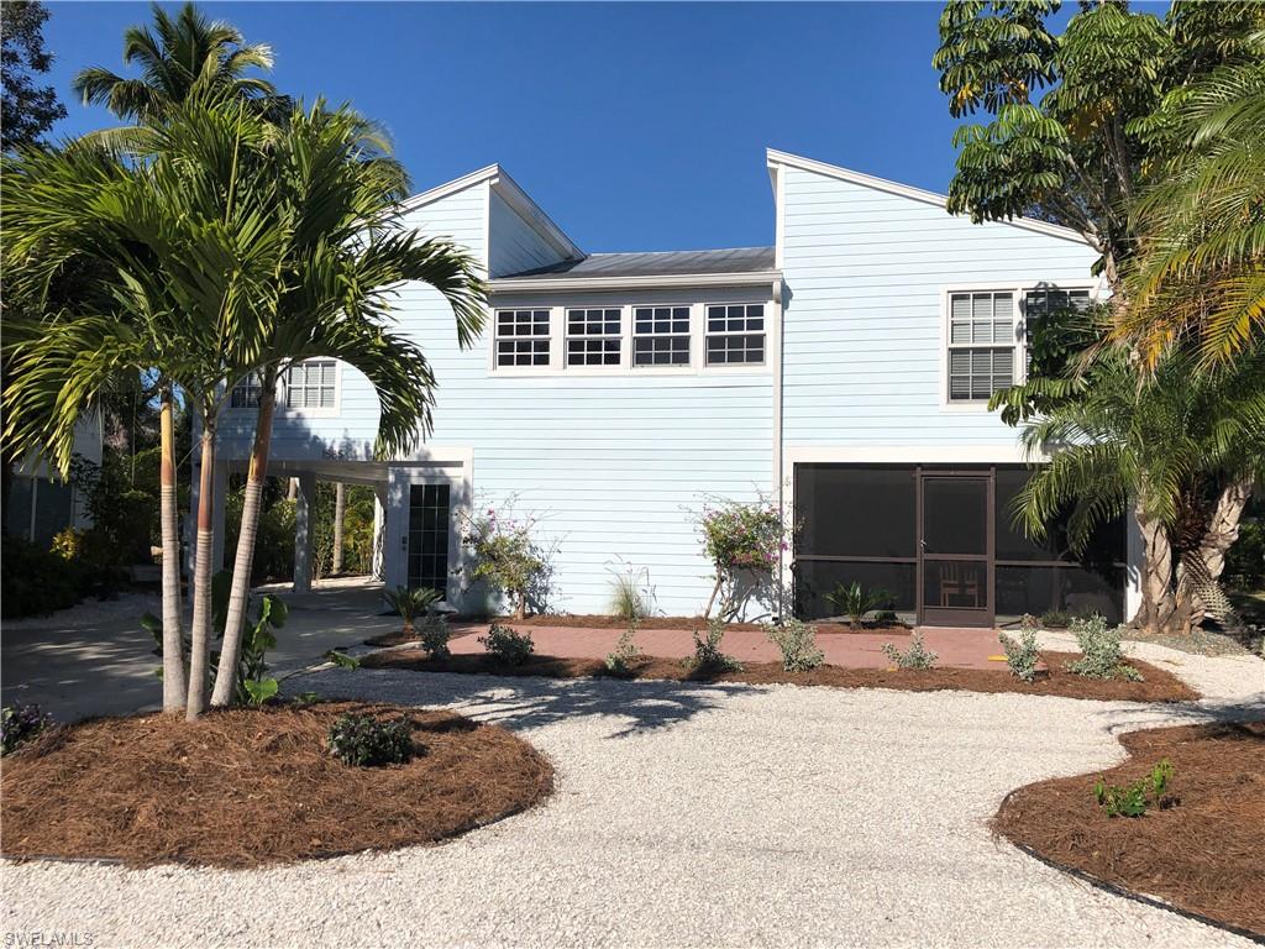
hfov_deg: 63.4
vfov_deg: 49.7
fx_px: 1023
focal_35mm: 28
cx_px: 632
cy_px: 474
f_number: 1.8
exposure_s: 1/5348
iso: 25
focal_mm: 4
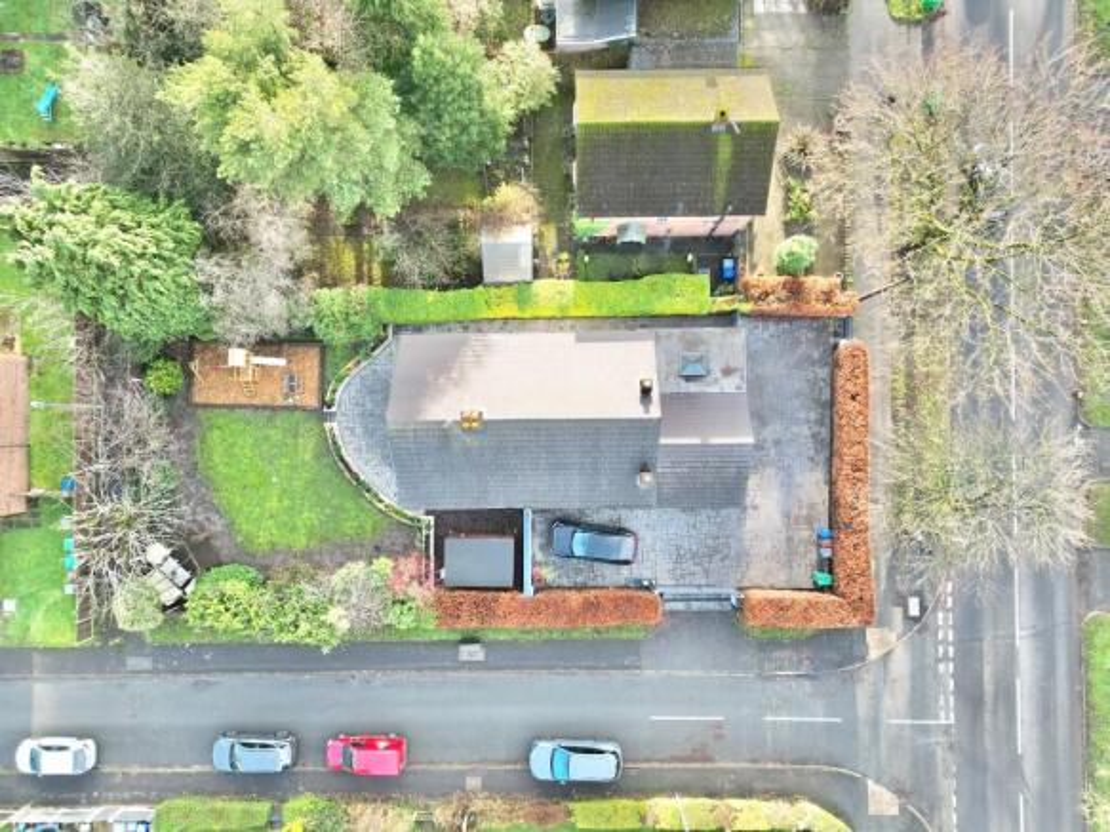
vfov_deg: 56.8
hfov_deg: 71.6
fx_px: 769
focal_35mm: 24
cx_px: 555
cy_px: 416
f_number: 1.7
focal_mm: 6.72
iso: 200
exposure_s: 1/200
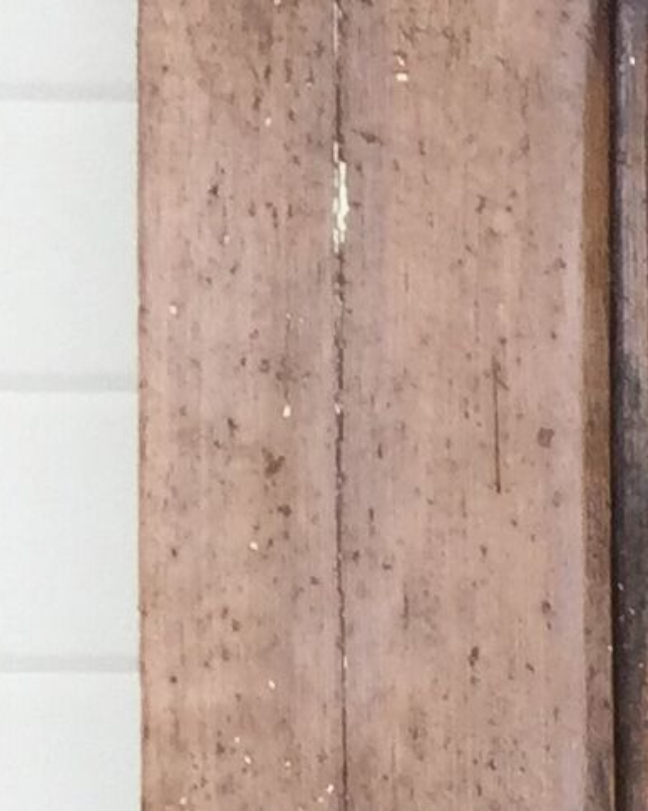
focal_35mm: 204
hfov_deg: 6.9
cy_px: 1904
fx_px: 4892
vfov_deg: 8.7
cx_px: 1854
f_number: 2.4
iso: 25
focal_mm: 3.3
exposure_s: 1/123
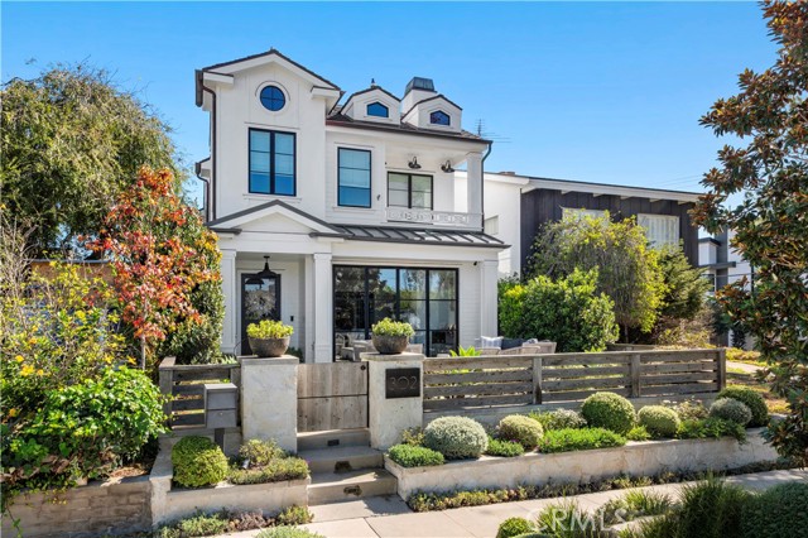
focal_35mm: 17
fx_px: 381
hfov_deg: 93.3
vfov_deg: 70.4
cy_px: 269
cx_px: 404
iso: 80
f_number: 10
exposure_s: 1/80
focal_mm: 17
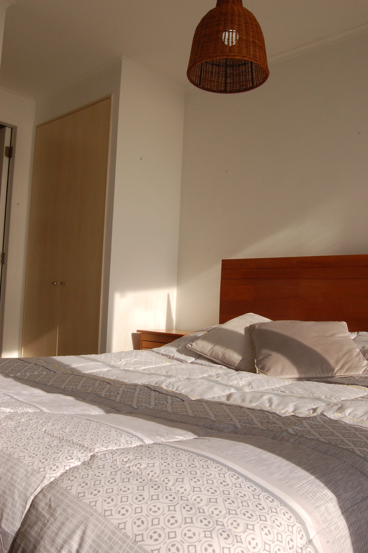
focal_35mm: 33
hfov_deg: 39.9
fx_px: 507
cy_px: 276
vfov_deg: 57.3
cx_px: 184
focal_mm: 22
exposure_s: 1/250
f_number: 22
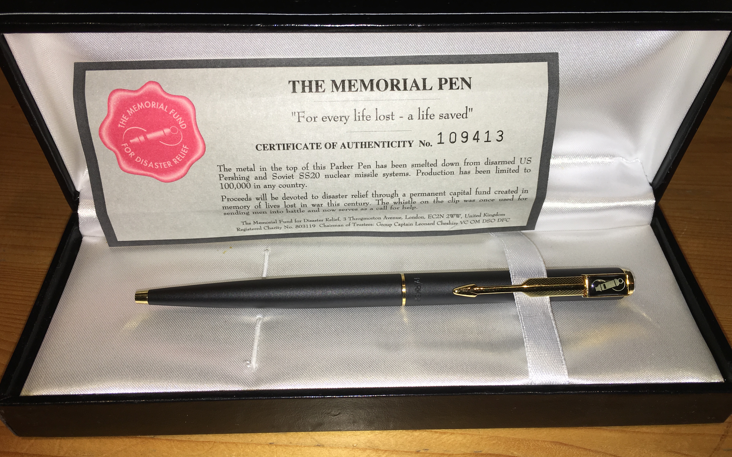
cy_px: 223
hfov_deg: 61.2
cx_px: 366
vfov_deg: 40.6
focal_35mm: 31
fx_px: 618
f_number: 2.2
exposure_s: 1/133
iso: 25
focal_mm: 4.15
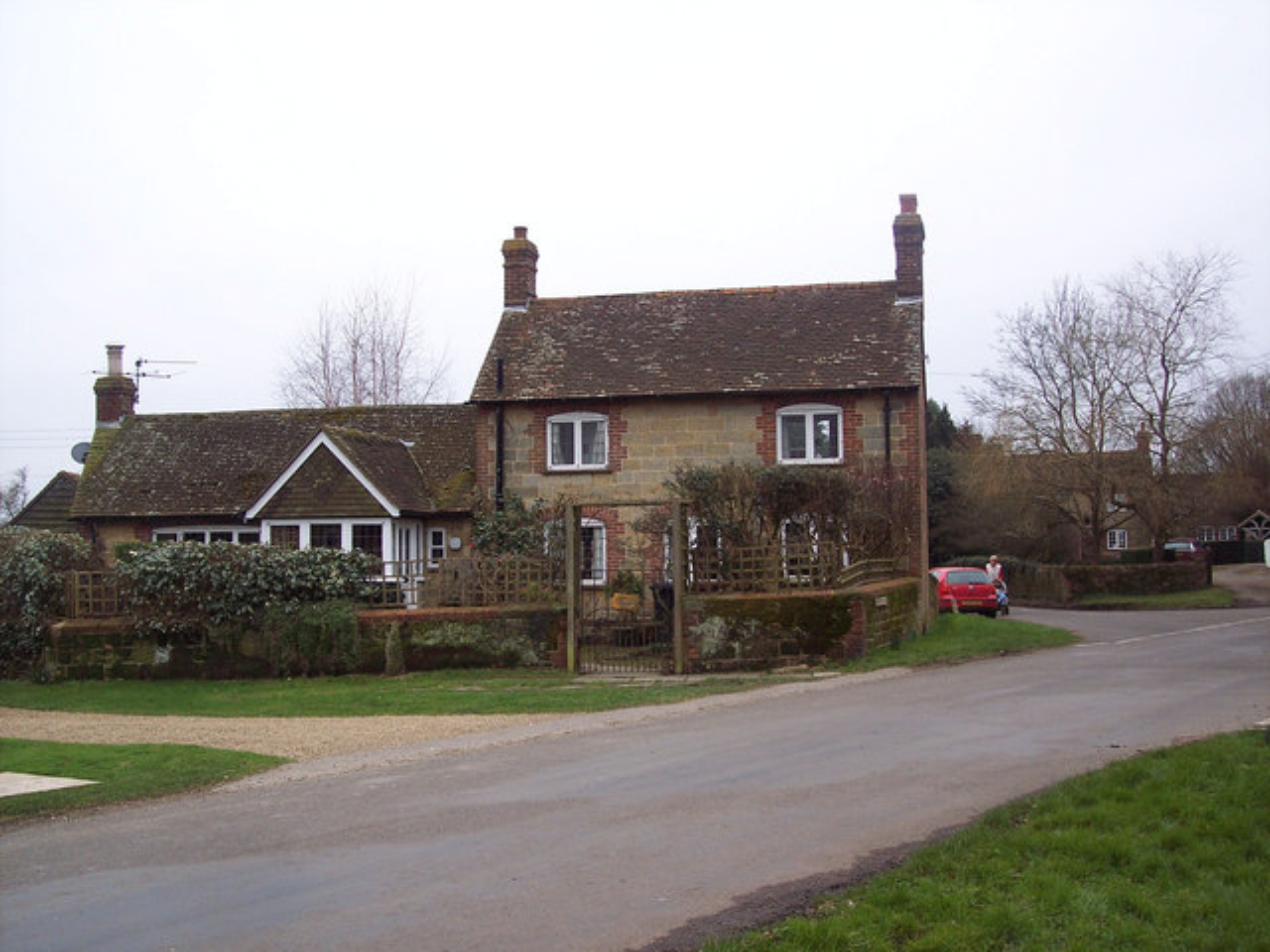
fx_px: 1431
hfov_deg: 47.9
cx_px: 635
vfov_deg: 36.8
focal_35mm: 39
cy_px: 476
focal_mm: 8
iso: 100
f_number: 3.4
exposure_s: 1/125
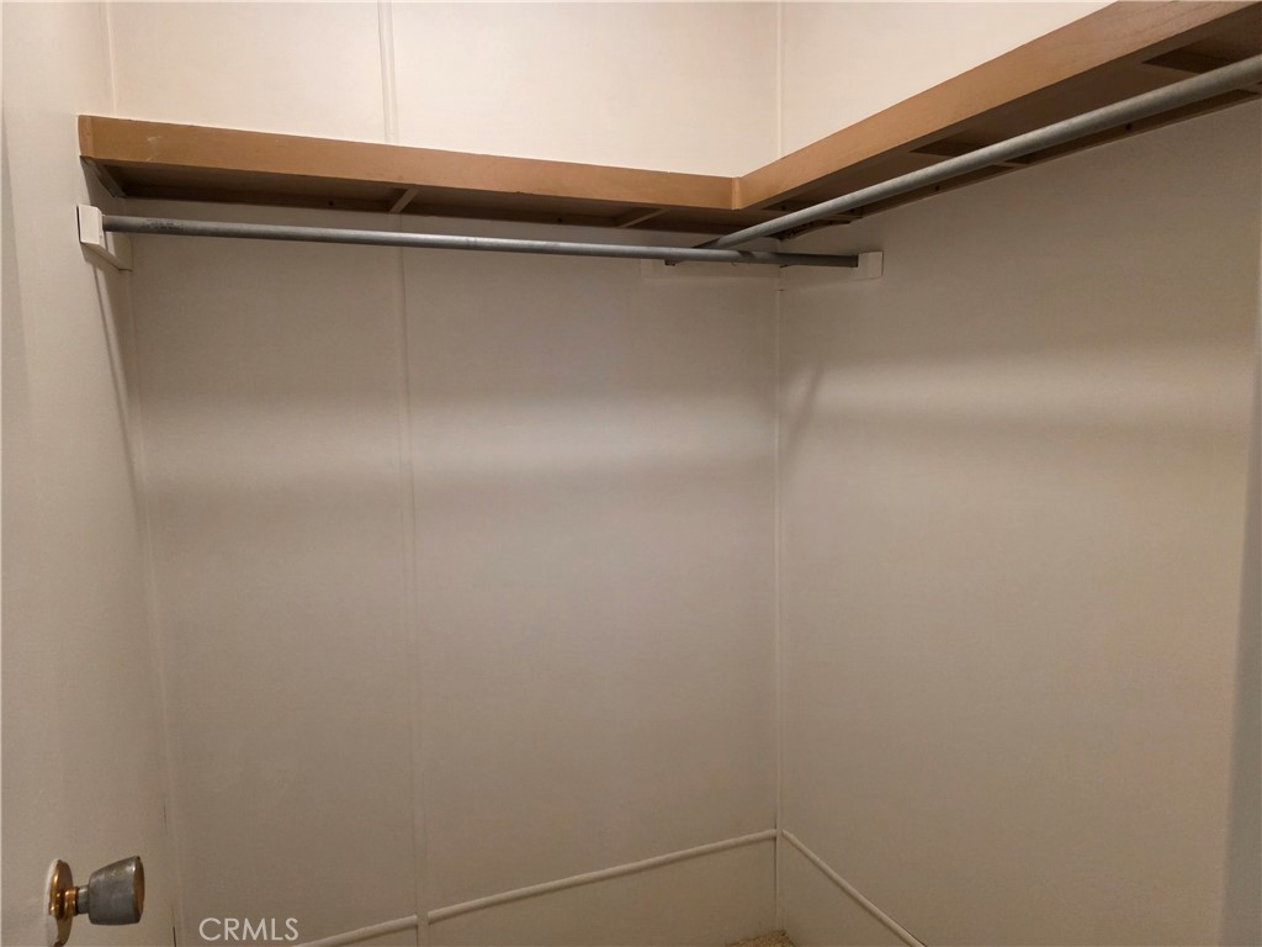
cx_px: 631
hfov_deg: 73.9
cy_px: 474
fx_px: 839
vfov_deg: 58.9
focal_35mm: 23
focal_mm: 6.3
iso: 400
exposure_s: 1/120
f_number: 1.7
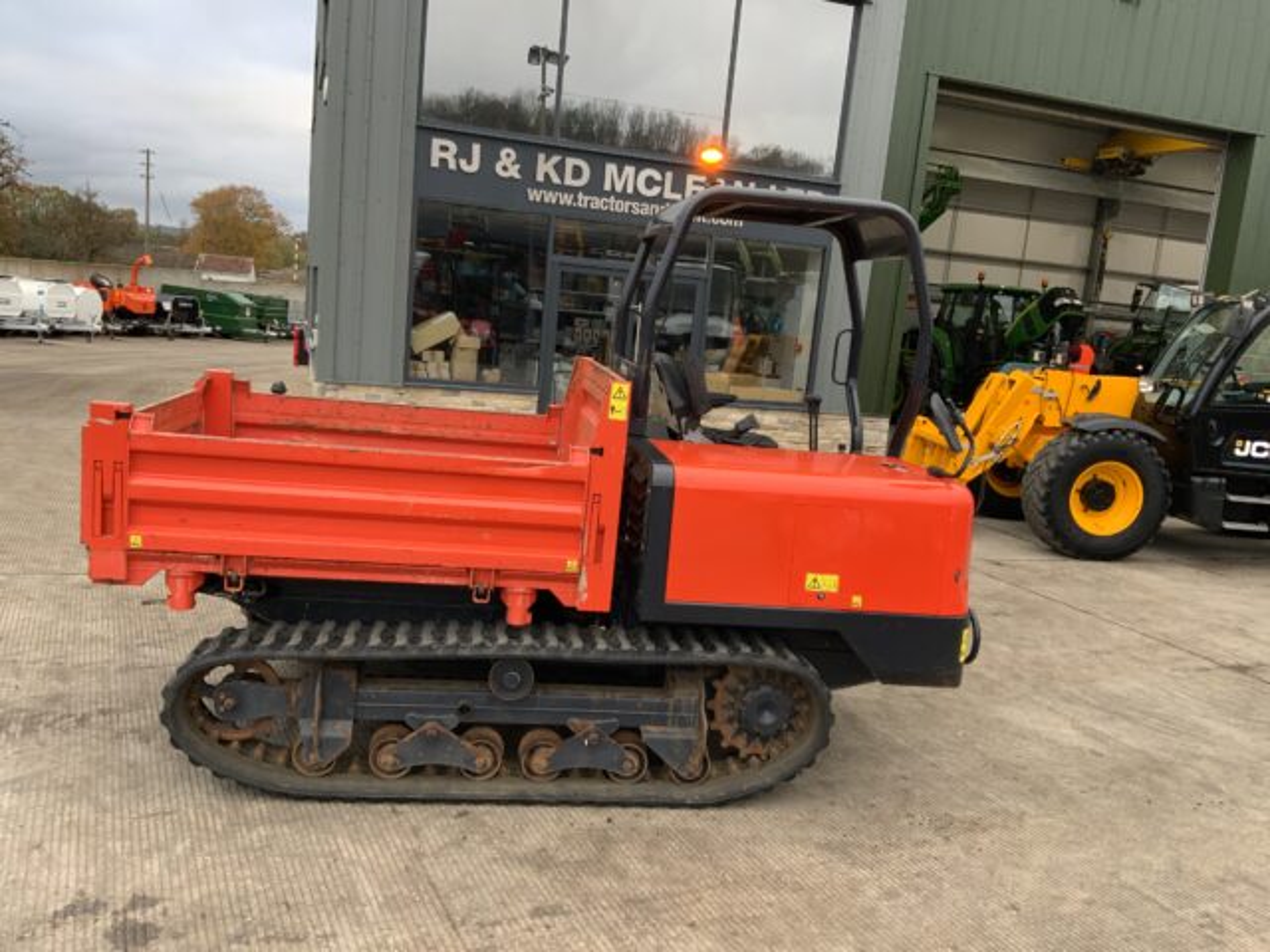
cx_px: 635
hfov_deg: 61.7
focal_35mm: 29
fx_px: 1064
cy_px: 476
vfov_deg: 48.2
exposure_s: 1/122
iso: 64
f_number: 1.8
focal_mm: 3
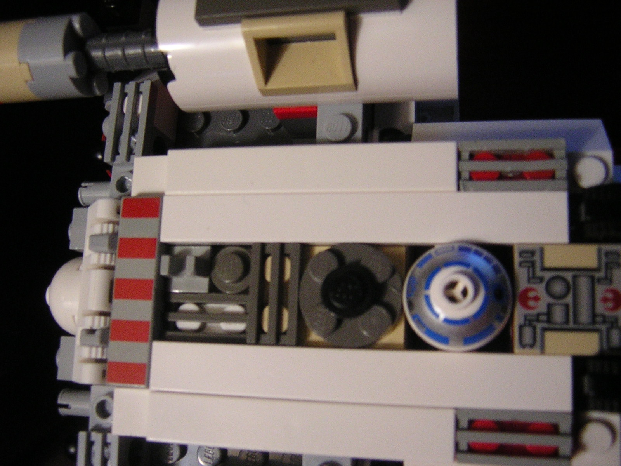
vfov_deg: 39.7
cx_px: 310
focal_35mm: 36
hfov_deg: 51.4
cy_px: 233
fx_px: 646
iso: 400
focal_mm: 4.7
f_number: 2.6
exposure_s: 1/64
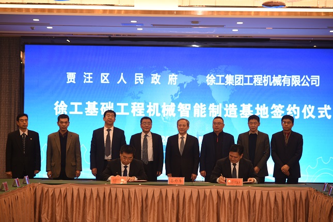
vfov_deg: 11.4
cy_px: 111
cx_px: 166
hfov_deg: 17.1
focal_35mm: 120
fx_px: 1110
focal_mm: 120
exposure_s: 1/60
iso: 500
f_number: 4
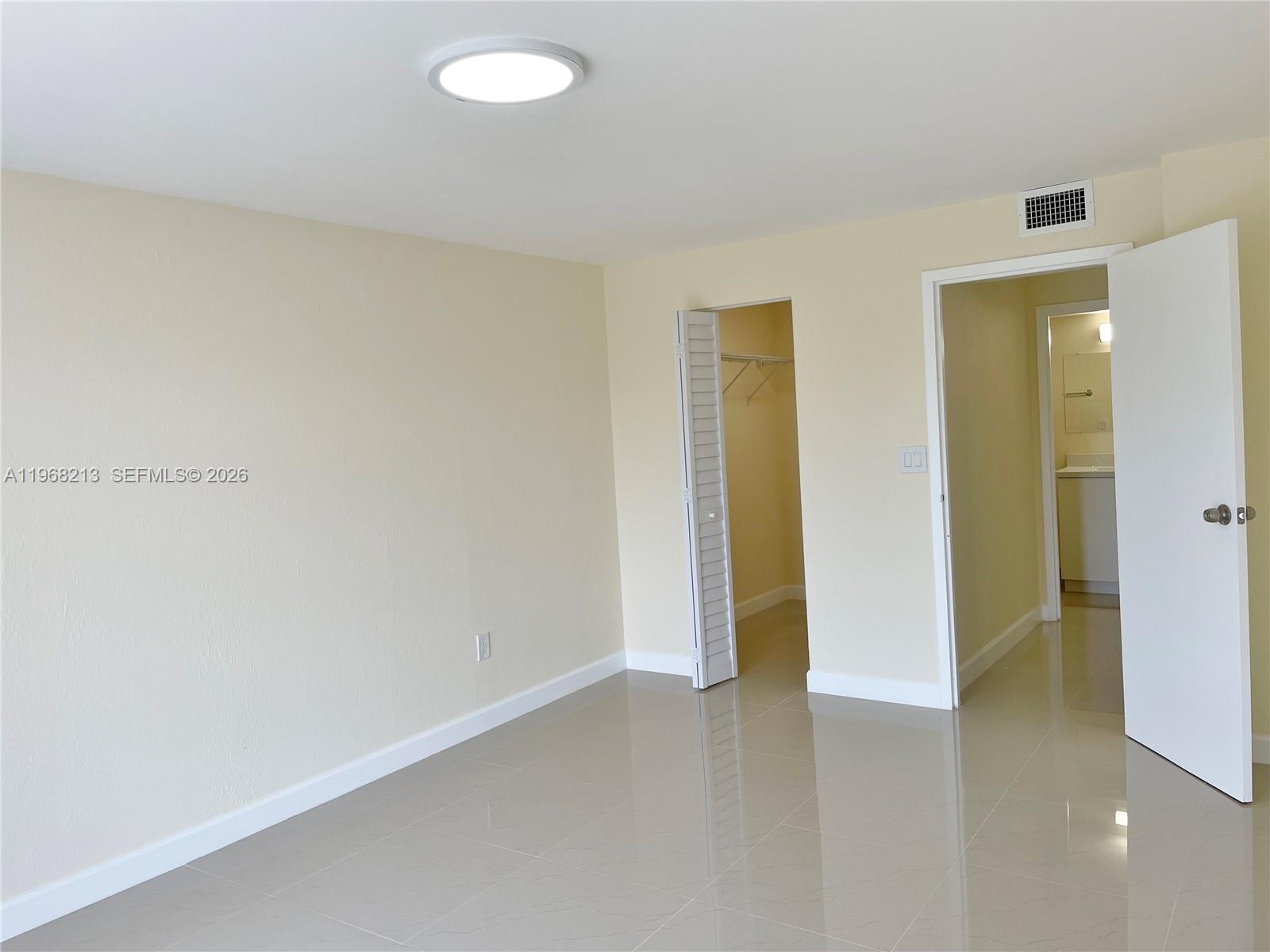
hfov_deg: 67.3
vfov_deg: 53.1
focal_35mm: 26
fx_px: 954
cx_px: 635
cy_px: 476
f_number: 1.6
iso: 32
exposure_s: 1/163
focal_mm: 4.2
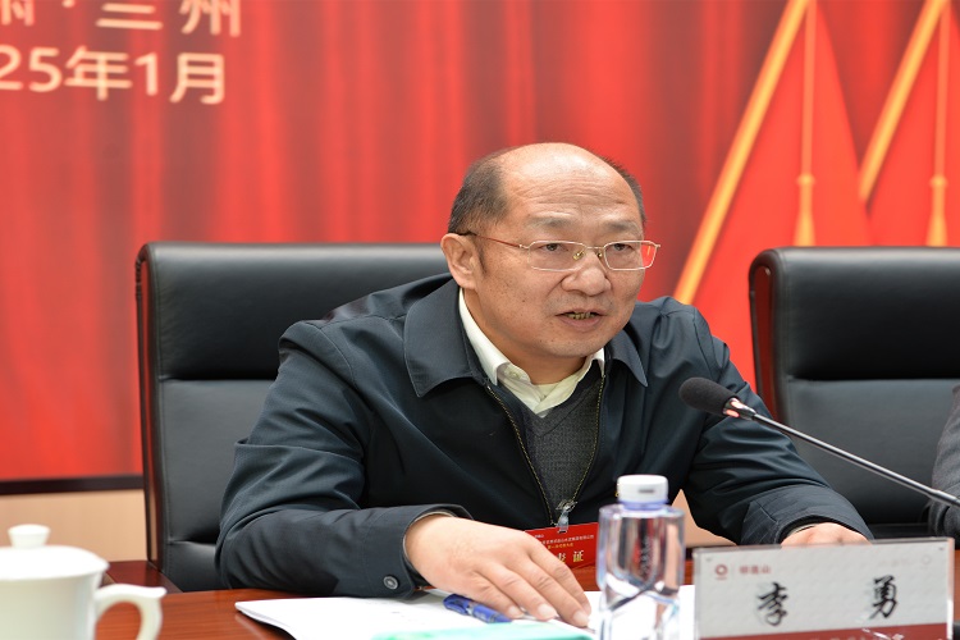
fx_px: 1733
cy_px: 320
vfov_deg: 20.9
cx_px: 480
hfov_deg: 31.0
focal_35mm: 65
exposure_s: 1/80
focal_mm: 65
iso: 500
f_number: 4.5
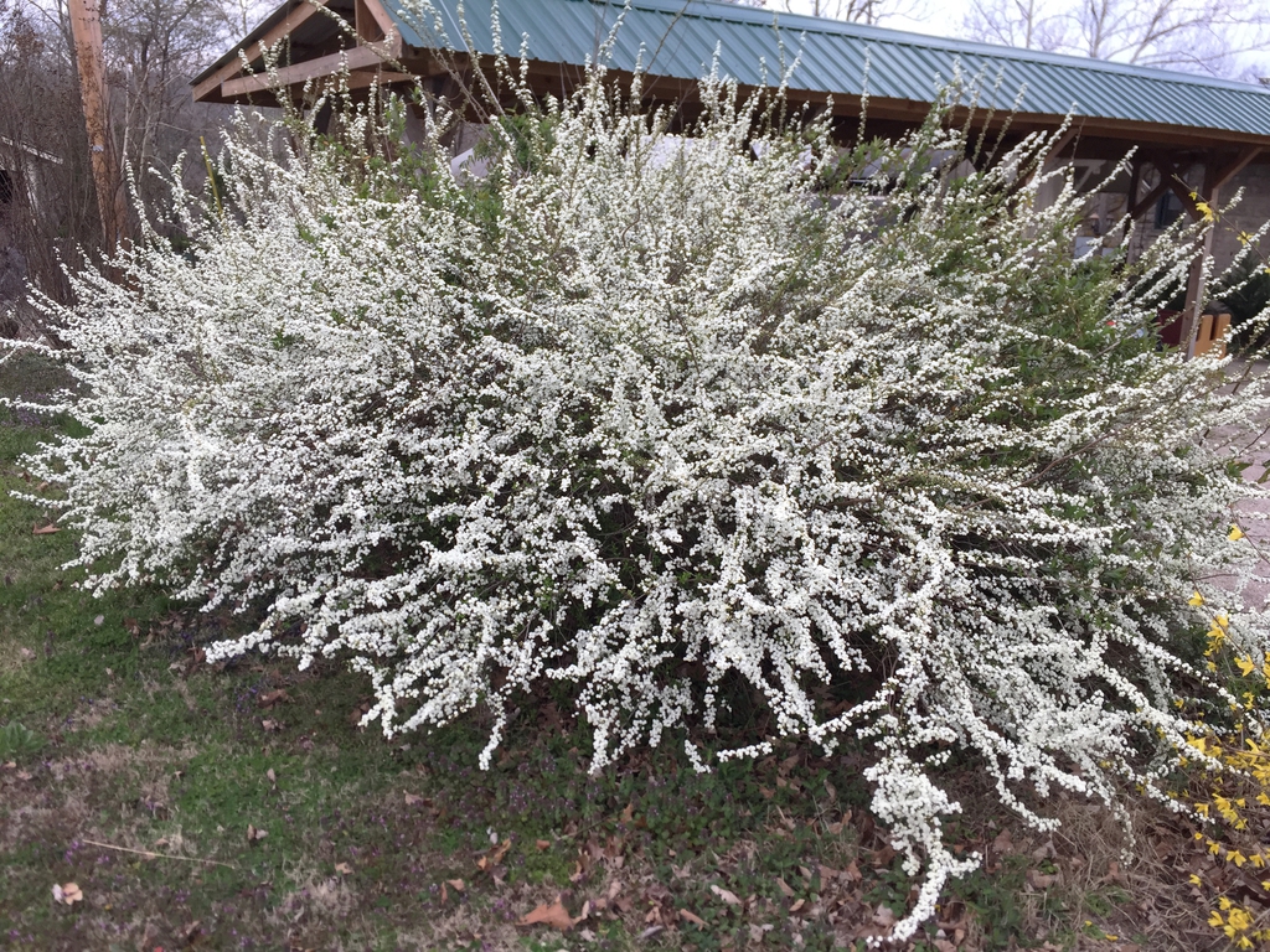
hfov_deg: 61.7
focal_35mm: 29
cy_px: 476
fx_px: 1064
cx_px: 635
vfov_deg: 48.2
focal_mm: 4.15
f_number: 2.2
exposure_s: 1/120
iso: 32
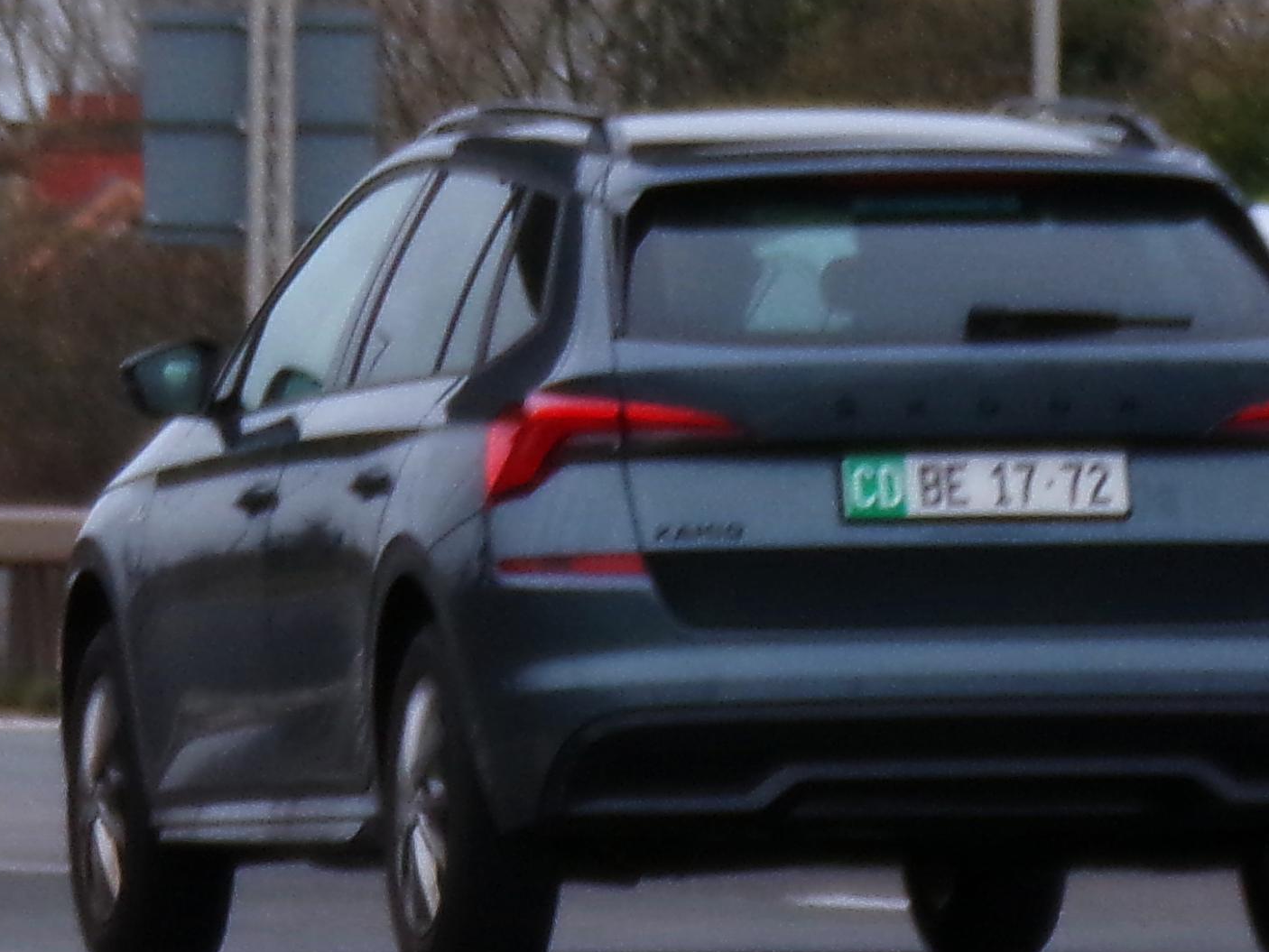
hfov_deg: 6.5
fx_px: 11220
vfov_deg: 4.9
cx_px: 707
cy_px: 501
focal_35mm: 306
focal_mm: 41.5
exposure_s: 1/320
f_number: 5
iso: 200
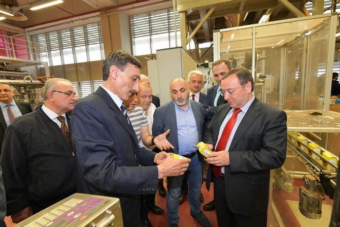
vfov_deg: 70.5
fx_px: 161
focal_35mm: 17
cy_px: 114
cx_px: 170
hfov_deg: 93.3
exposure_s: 1/60
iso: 3600
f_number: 9
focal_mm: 17
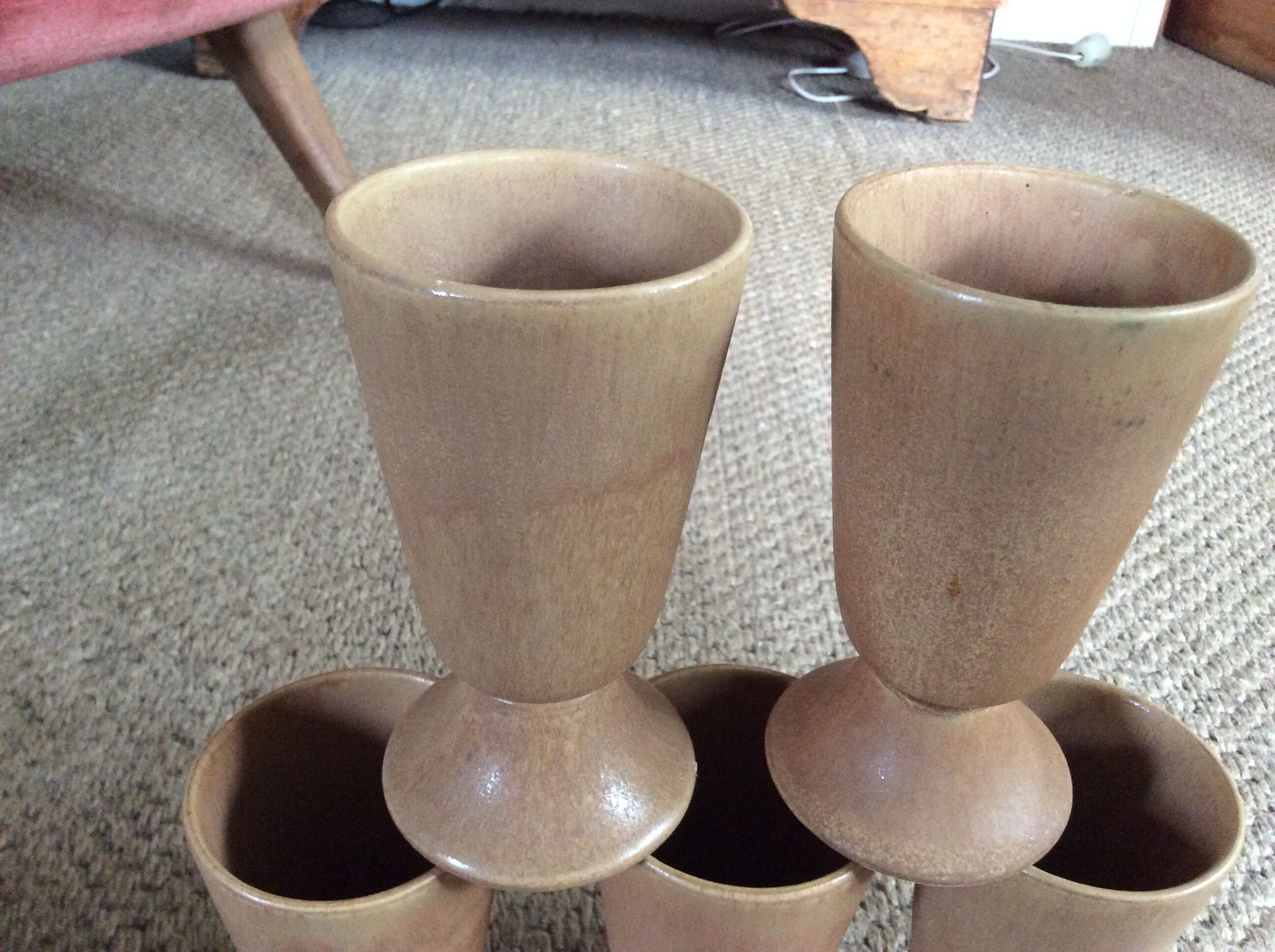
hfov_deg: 56.9
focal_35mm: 32
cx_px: 638
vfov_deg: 44.1
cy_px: 476
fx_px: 1177
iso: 250
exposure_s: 1/25
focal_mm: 3.3
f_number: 2.4
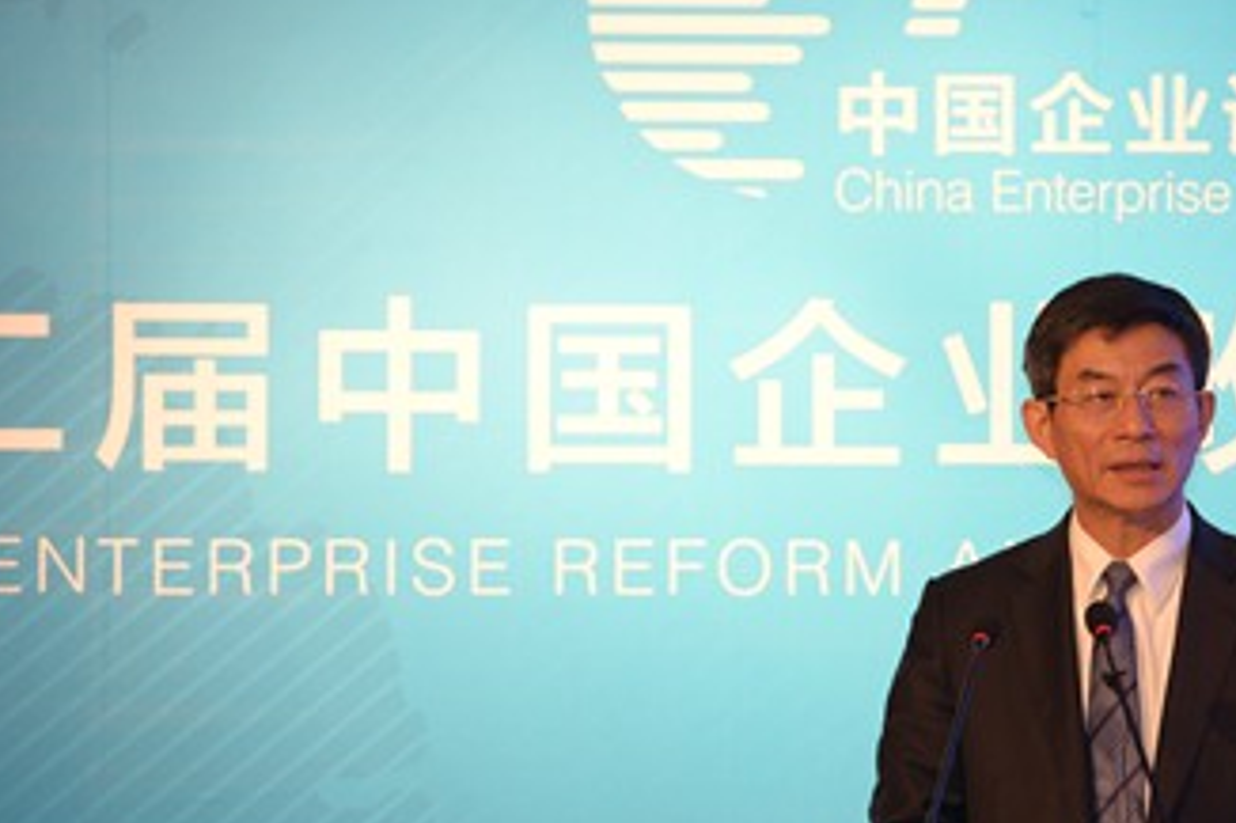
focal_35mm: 304
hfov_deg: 6.8
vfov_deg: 4.5
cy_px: 472
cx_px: 997
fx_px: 10432
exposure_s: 1/160
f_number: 5
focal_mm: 180
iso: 1000
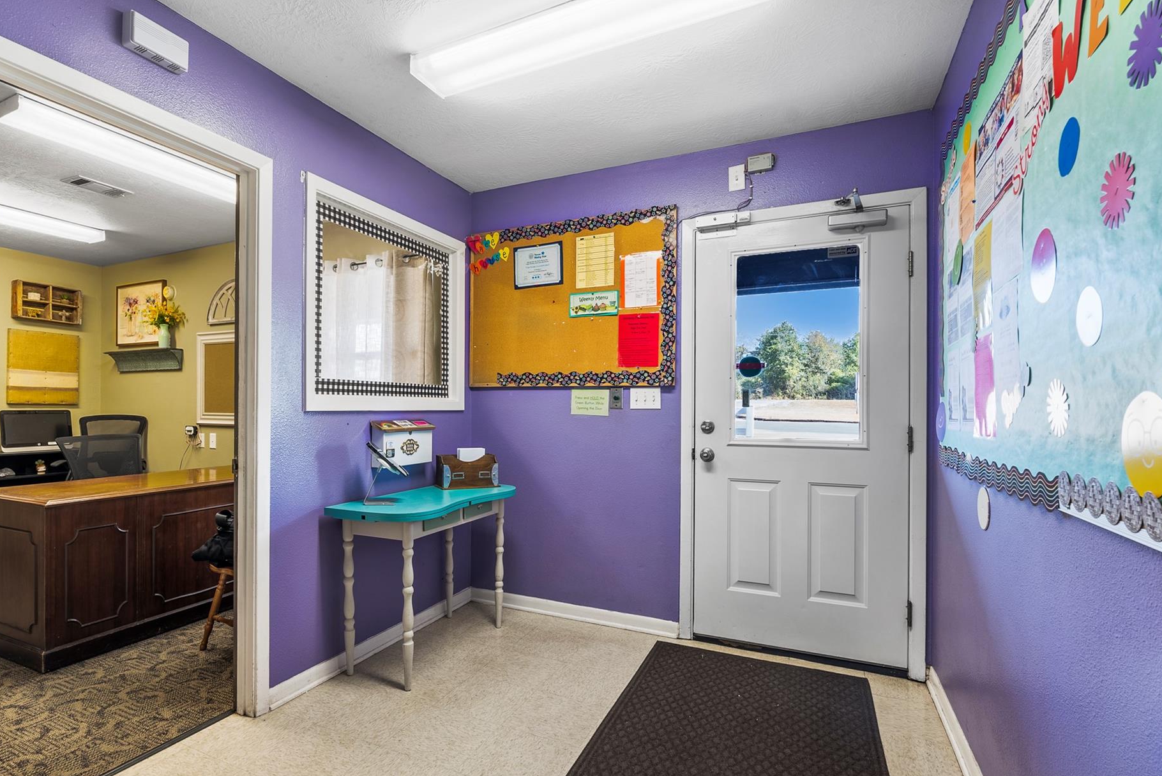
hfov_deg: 87.8
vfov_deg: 65.8
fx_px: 599
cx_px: 513
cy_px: 390
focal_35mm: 19
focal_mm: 16.5
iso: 200
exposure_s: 4
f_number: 8
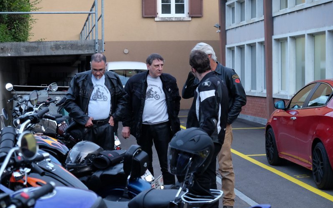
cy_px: 111
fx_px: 771
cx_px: 167
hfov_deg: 24.4
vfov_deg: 15.4
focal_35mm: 85
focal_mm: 55.6
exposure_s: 1/100
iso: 3200
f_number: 5
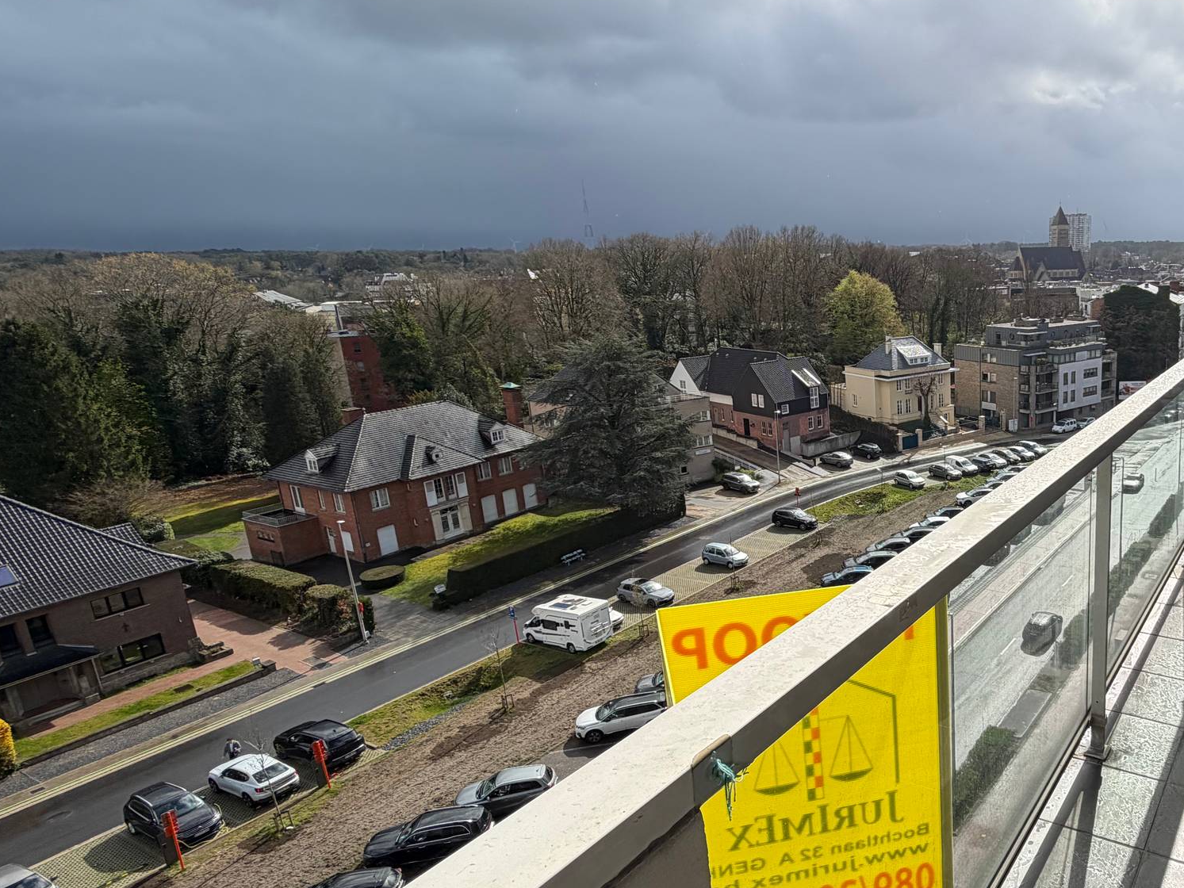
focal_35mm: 24
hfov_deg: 64.7
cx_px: 960
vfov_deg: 56.8
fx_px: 821
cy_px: 458
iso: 25
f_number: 2.2
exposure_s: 1/970
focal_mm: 2.22
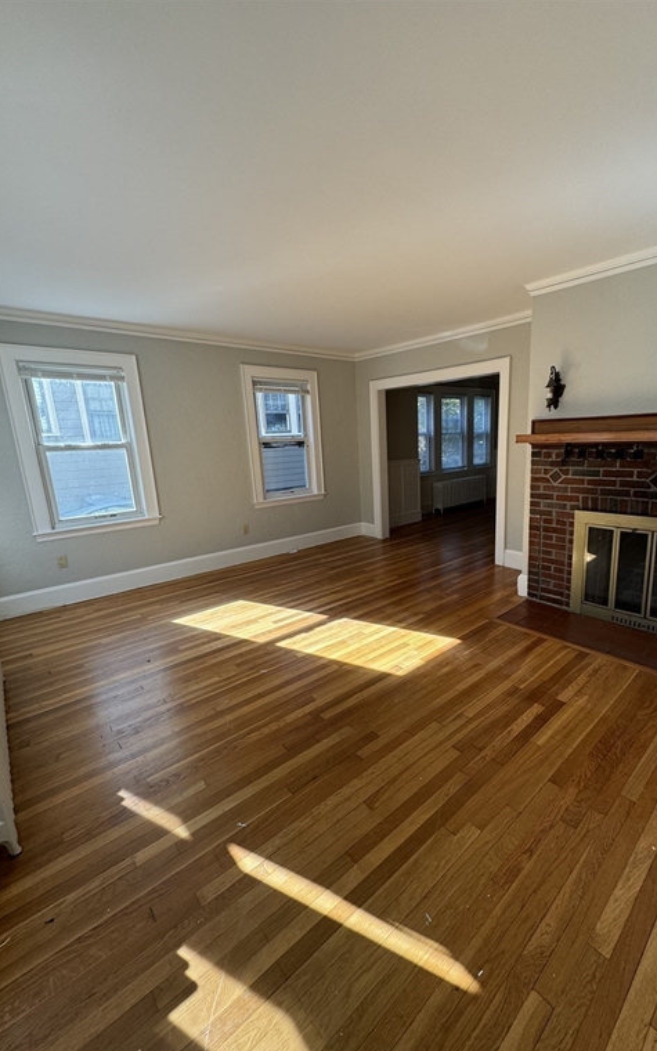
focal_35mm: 15
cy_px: 530
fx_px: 430
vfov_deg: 101.5
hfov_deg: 74.3
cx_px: 378
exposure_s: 1/99
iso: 100
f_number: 2.2
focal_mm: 2.22
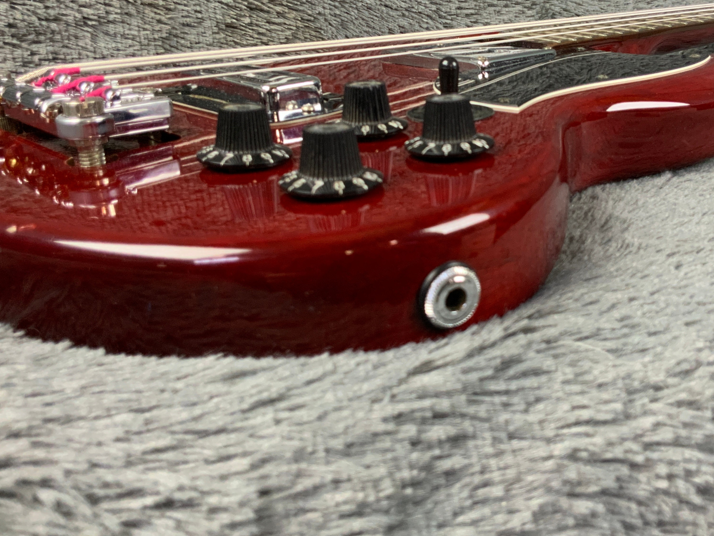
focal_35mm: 39
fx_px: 804
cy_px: 212
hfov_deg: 47.3
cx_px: 455
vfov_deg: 36.7
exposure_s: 1/50
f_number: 1.8
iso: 125
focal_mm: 3
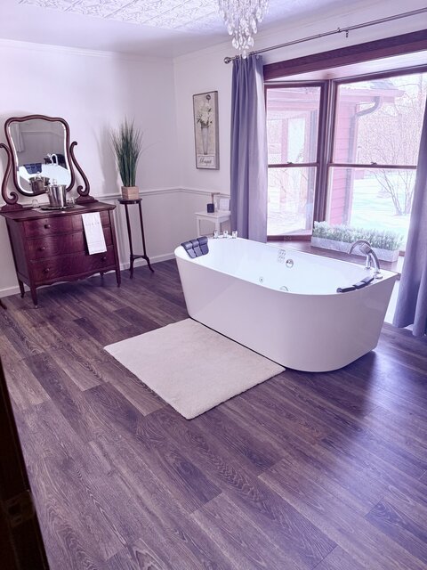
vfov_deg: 71.6
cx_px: 214
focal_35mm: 24
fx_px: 395
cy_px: 285
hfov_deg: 56.8
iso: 200
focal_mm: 6.76
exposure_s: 1/121
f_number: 1.78
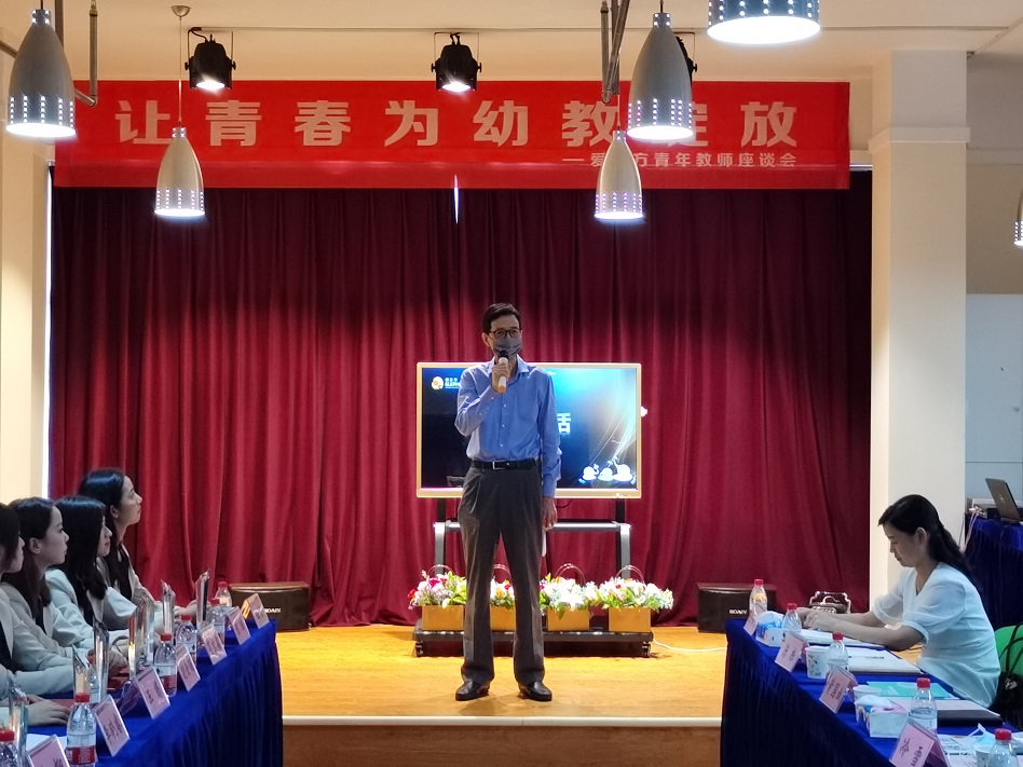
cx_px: 512
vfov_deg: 27.0
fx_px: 1596
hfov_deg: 35.5
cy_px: 384
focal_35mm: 54
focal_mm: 5.58
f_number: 1.8
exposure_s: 1/30
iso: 250
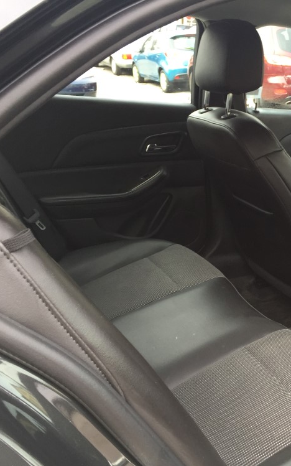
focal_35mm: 42
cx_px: 275
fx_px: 533
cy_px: 238
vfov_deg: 47.2
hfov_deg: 29.0
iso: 50
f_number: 2.2
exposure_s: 1/120
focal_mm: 4.15
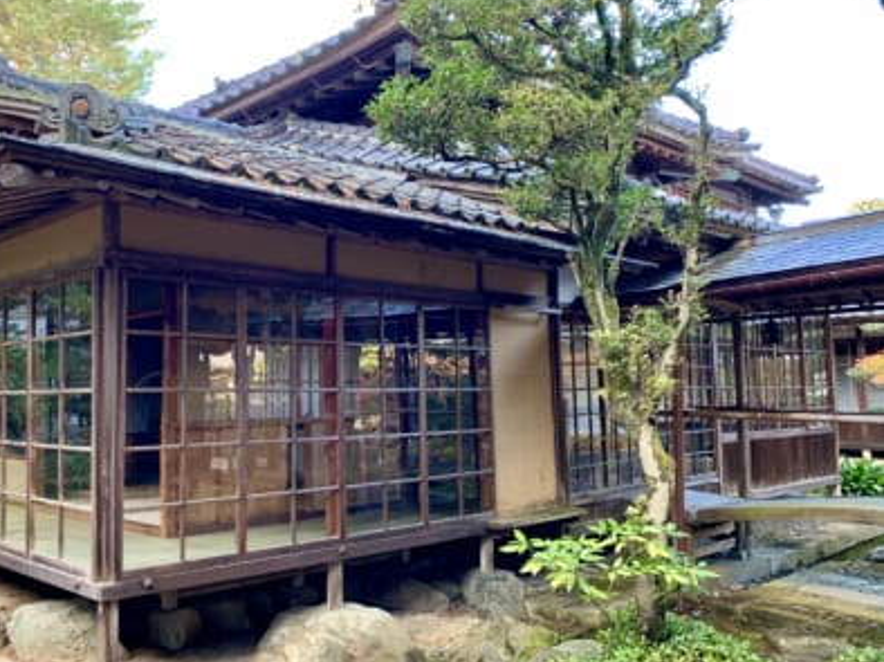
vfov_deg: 42.9
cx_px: 325
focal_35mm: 33
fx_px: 842
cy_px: 331
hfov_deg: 54.7
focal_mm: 4.25
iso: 100
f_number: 1.8
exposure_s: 1/71
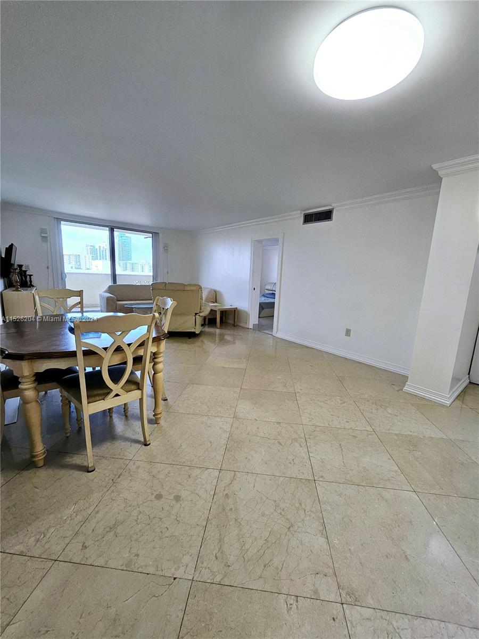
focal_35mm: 13
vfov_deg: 106.2
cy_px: 320
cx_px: 240
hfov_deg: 89.9
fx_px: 240
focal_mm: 1.74
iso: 64
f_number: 2.2
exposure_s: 1/60.2
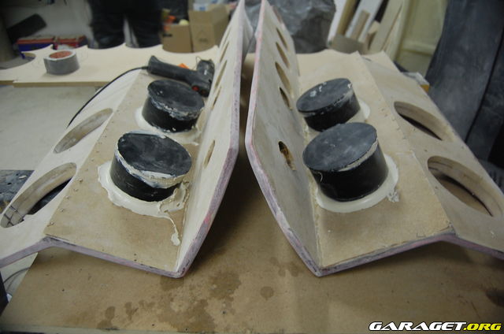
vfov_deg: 47.7
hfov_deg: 67.5
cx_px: 252
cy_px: 167
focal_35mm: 27
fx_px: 377
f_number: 3.5
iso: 800
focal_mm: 18
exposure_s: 1/15
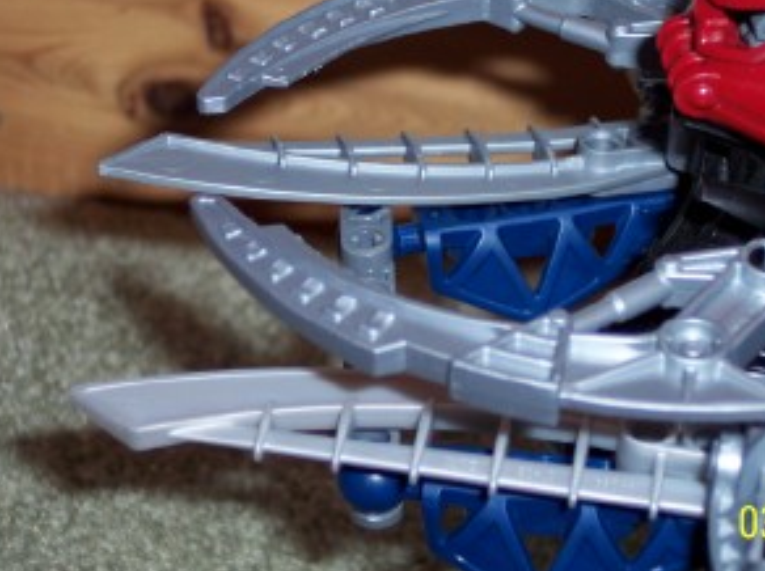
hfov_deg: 18.9
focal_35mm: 104
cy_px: 229
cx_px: 469
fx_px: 2295
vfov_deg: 14.2
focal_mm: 16
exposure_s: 1/45
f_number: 3.8
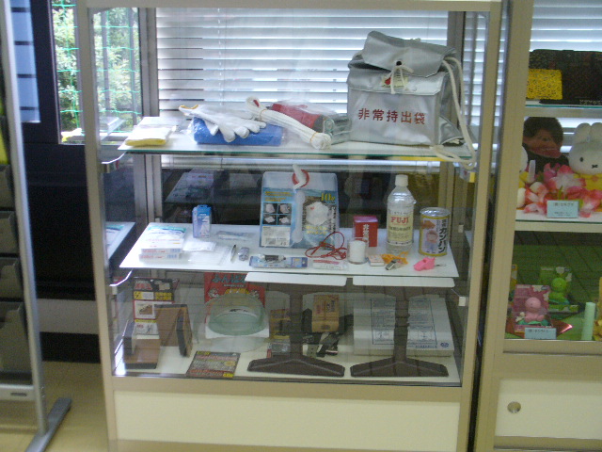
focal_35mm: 48
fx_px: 835
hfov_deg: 39.7
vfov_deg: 30.3
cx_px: 301
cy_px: 226
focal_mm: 7.9
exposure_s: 1/25
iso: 200
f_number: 3
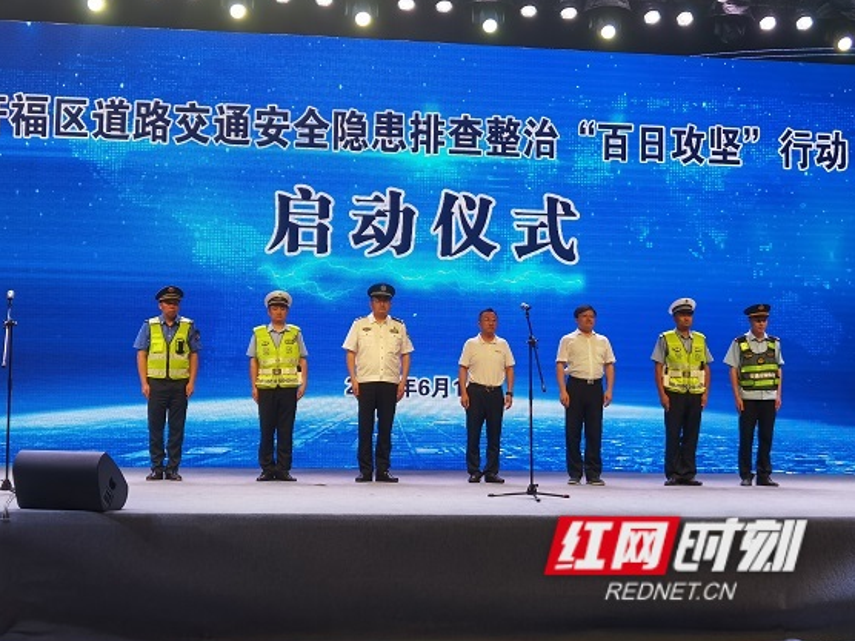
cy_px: 315
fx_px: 1358
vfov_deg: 26.6
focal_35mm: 55
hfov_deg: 34.9
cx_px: 409
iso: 50
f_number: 1.9
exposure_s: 1/163
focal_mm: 6.71
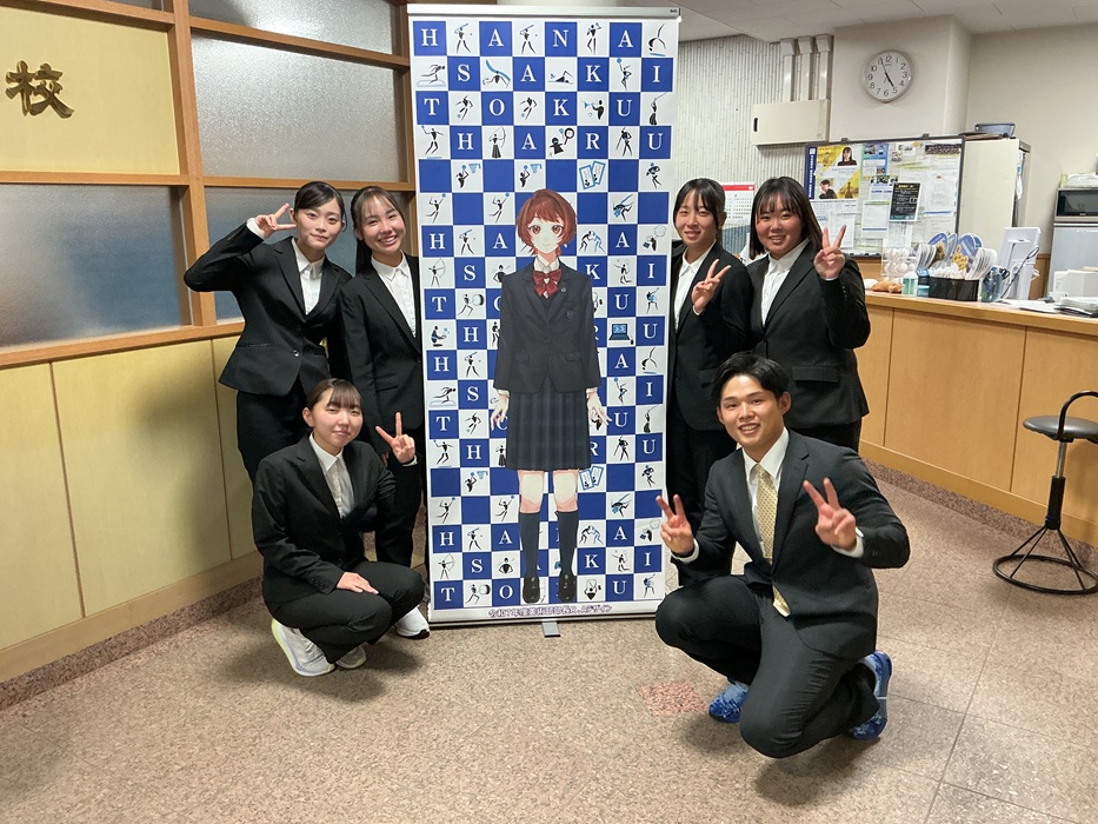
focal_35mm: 29
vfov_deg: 48.2
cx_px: 549
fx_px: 920
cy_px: 412
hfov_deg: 61.7
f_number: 1.8
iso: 125
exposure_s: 1/50
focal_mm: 3
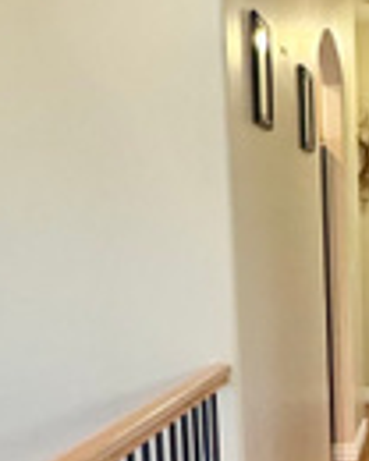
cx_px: 465
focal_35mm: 81
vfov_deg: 23.0
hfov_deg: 17.8
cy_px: 404
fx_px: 1106
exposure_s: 1/60
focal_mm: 2.22
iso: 400
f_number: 2.2
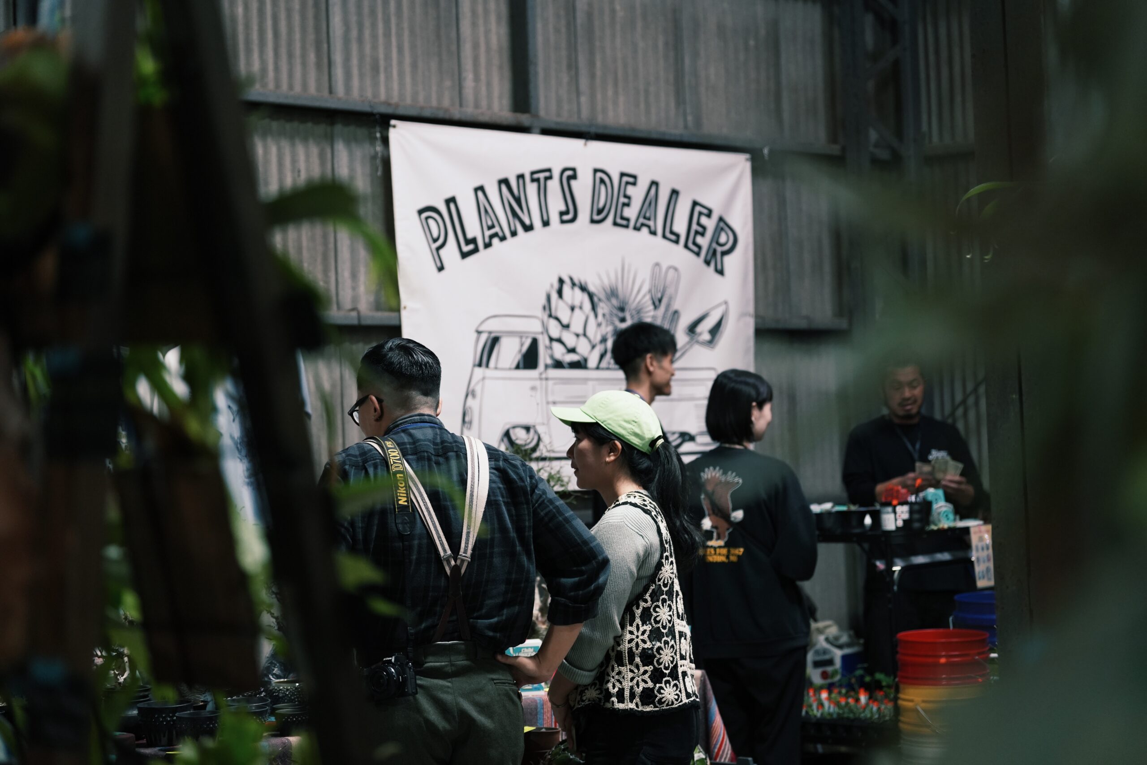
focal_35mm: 70
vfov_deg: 19.5
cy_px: 382
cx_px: 574
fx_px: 2230
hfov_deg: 28.8
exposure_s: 1/125
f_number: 2.8
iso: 1600
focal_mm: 70
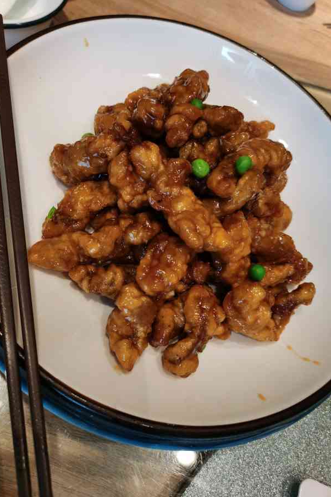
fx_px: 400
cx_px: 159
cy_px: 246
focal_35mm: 29
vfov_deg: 63.7
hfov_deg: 44.9
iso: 64
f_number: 1.8
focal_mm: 5.58
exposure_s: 1/100
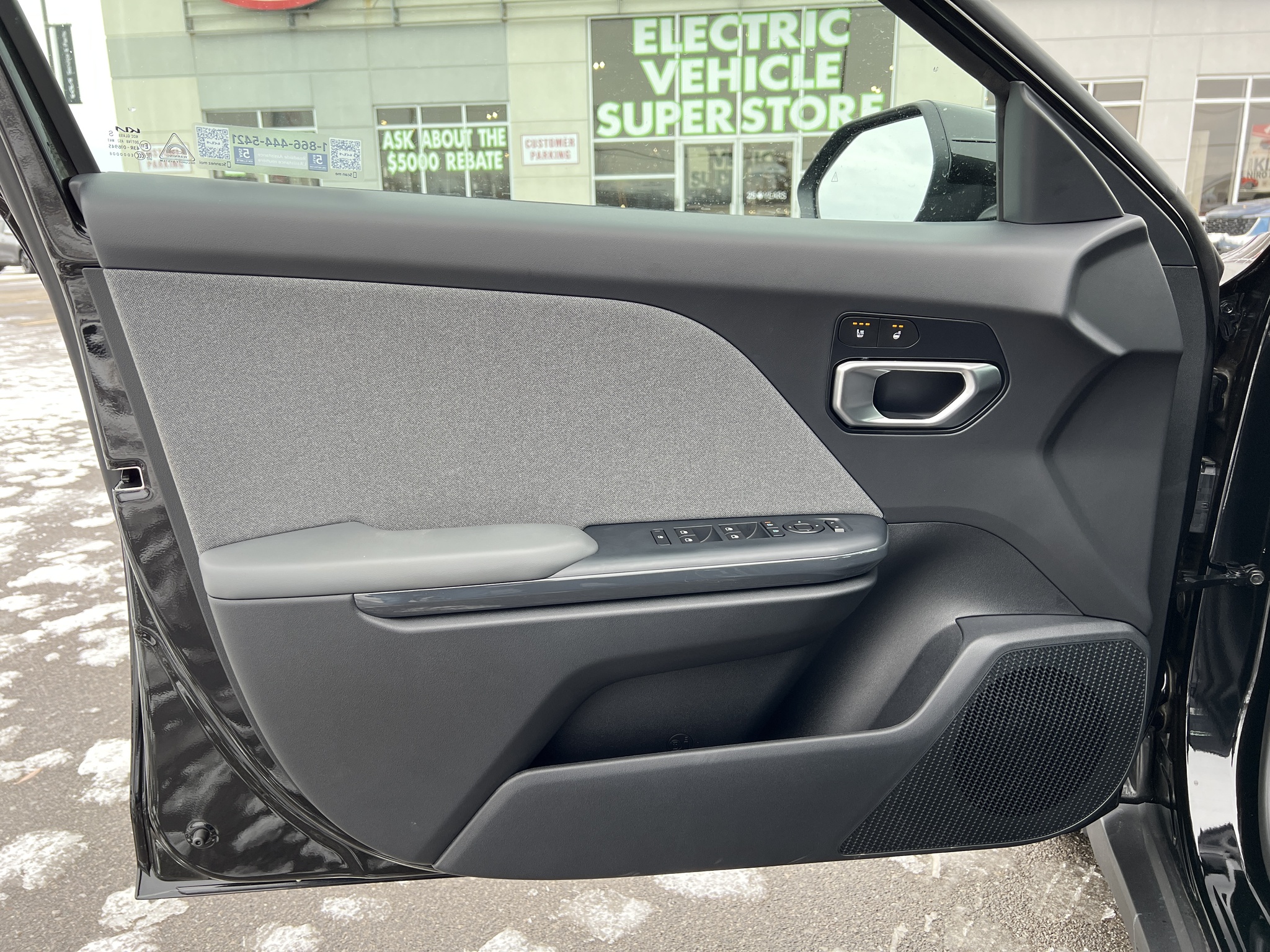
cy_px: 476
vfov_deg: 53.1
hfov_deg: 67.3
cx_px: 635
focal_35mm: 26
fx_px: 954
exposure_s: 1/121
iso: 80
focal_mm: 5.7
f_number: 1.5
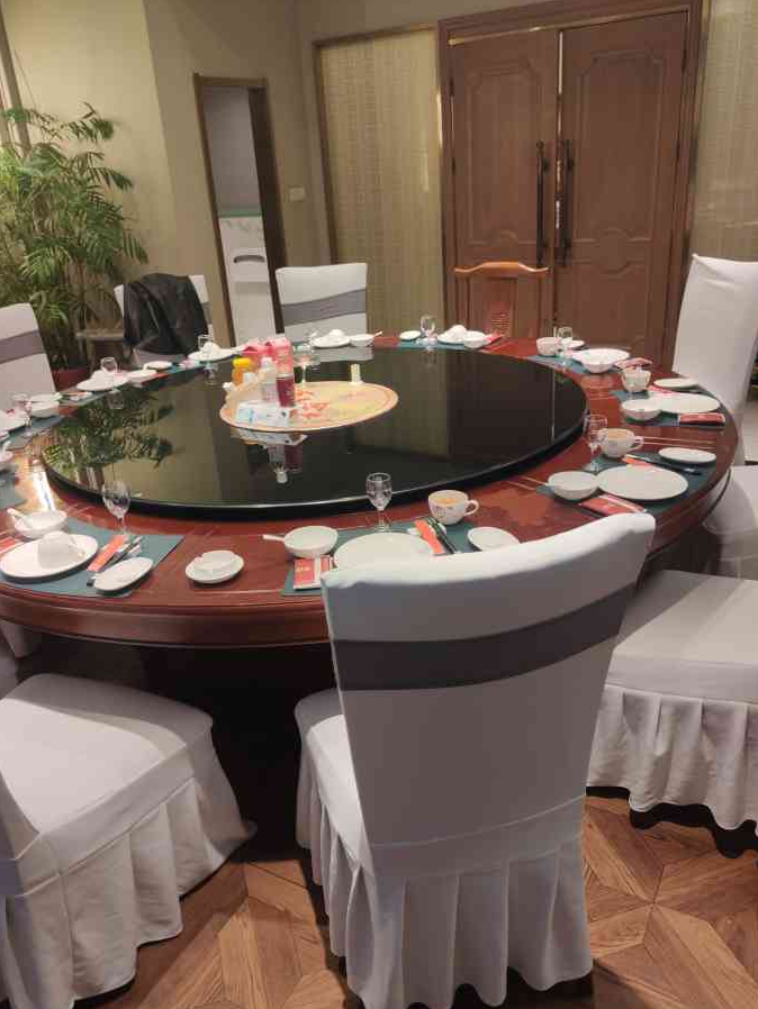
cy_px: 520
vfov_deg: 65.3
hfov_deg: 51.4
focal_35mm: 27
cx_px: 372
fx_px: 788
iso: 245
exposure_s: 1/50
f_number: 1.75
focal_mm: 4.75
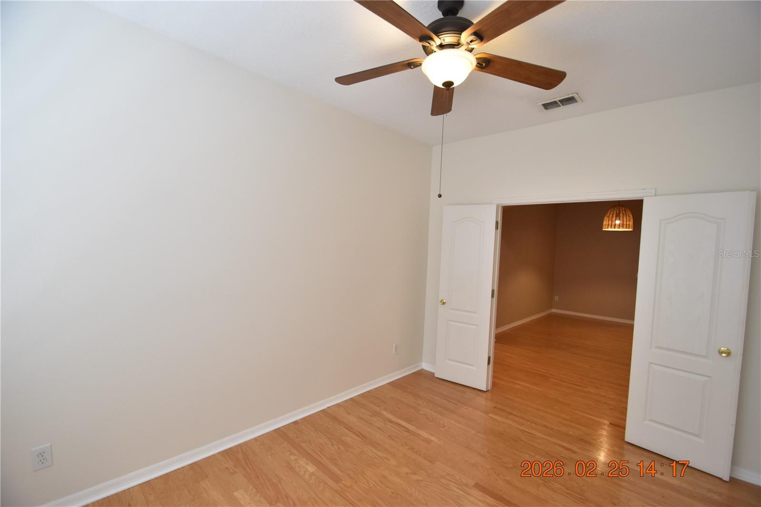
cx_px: 380
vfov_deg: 77.3
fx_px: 317
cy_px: 254
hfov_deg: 100.4
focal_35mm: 15
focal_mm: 10
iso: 800
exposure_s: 1/125
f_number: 3.5
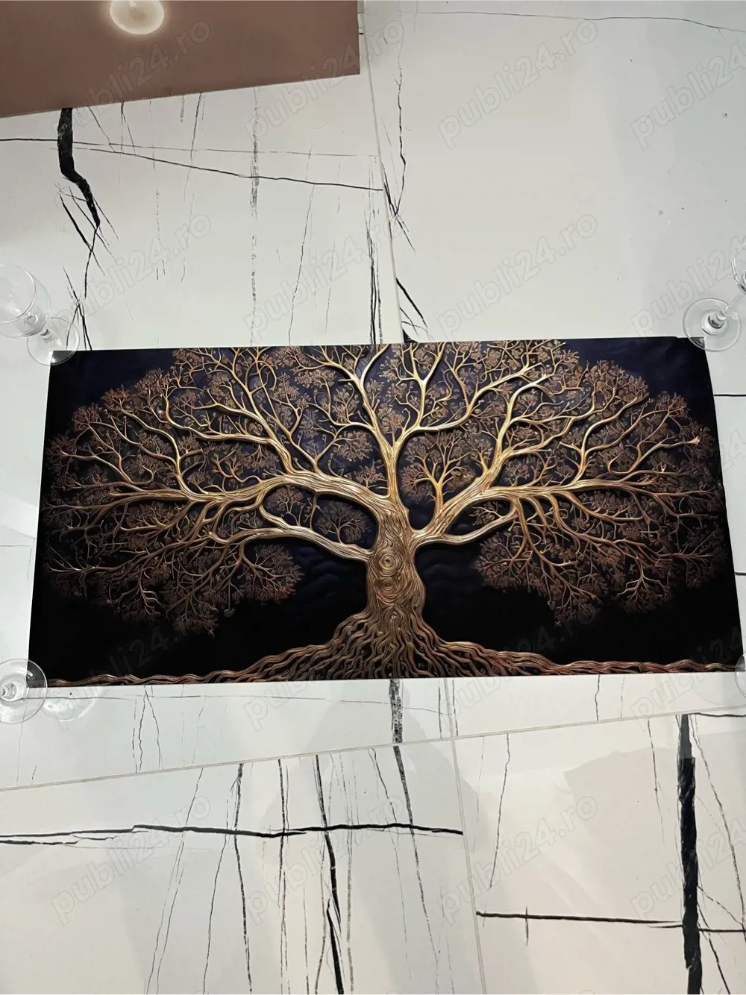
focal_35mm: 26
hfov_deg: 53.0
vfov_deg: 67.3
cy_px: 498
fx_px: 747
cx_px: 373
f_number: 1.6
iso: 500
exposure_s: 1/60
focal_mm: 5.1
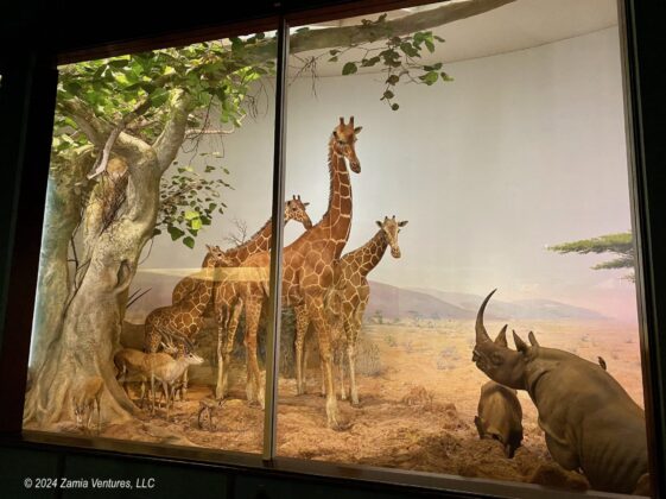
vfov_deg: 53.0
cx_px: 333
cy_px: 250
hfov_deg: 67.3
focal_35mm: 26
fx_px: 500
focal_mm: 4.25
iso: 640
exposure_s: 1/40
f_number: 1.8
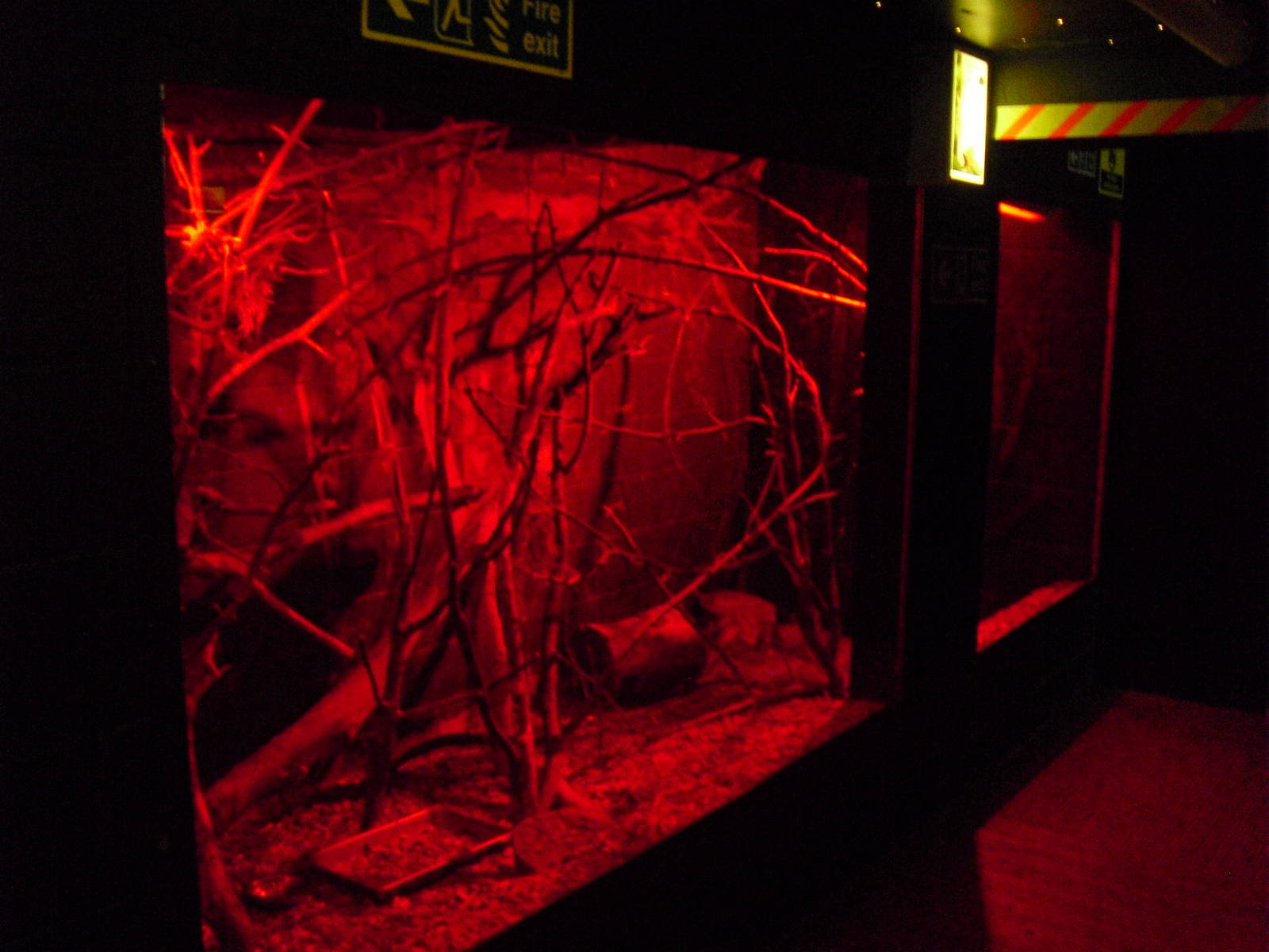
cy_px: 476
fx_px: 1320
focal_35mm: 36
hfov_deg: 51.4
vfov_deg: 39.7
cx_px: 634
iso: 800
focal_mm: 6.3
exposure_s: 1/8
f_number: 3.1
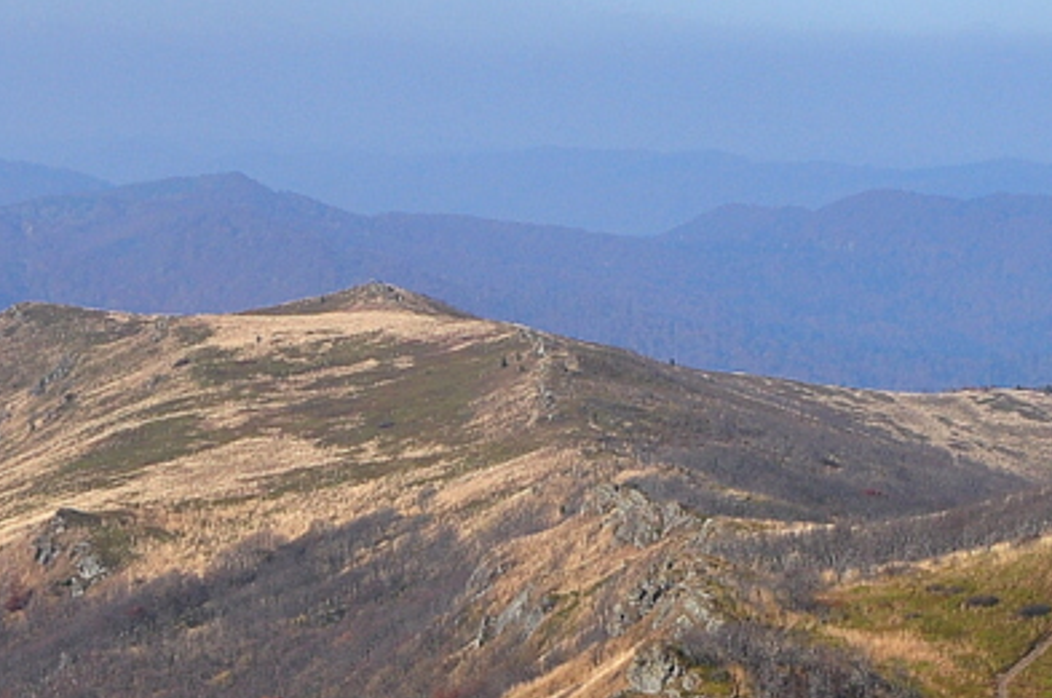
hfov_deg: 11.8
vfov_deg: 7.9
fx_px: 5078
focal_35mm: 174
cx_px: 573
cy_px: 504
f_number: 11
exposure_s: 1/500
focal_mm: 38
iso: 400
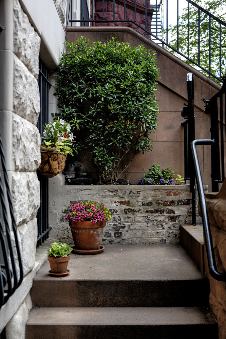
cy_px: 170
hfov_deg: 31.2
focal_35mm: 43
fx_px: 405
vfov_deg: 45.4
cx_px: 113
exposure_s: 1/250
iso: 100
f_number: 2.2
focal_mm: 43
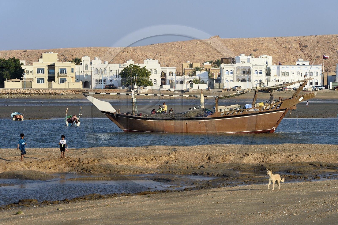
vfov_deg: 10.1
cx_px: 169
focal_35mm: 135
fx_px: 1267
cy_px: 112
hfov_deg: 15.2
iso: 200
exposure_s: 1/320
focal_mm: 135
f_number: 9
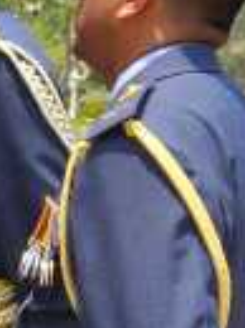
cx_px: -429
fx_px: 1894
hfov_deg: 6.8
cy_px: 197
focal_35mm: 200
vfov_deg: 9.9
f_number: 16
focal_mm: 30
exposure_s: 1/60
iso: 200
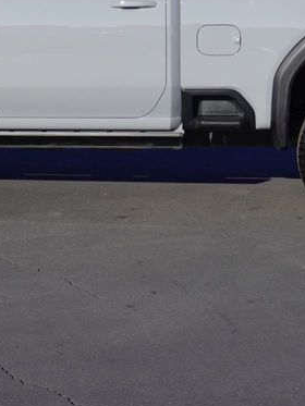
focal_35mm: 111
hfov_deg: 13.3
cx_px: 82
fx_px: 1303
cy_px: 53
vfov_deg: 17.5
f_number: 11
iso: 100
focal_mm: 28
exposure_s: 1/125
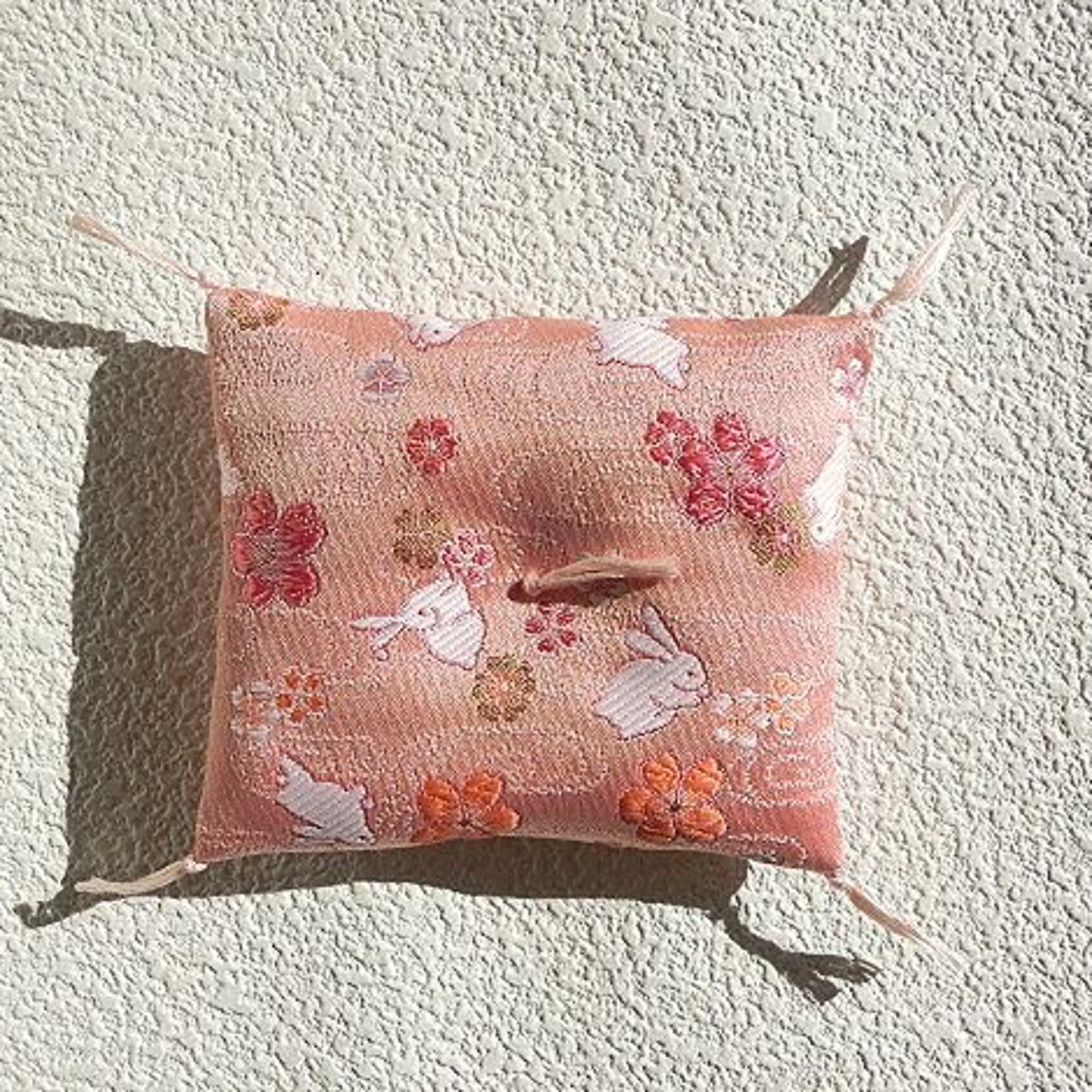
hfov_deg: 40.9
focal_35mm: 41
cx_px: 501
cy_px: 540
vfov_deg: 40.9
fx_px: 1463
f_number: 7.8
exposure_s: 1/320
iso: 80
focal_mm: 6
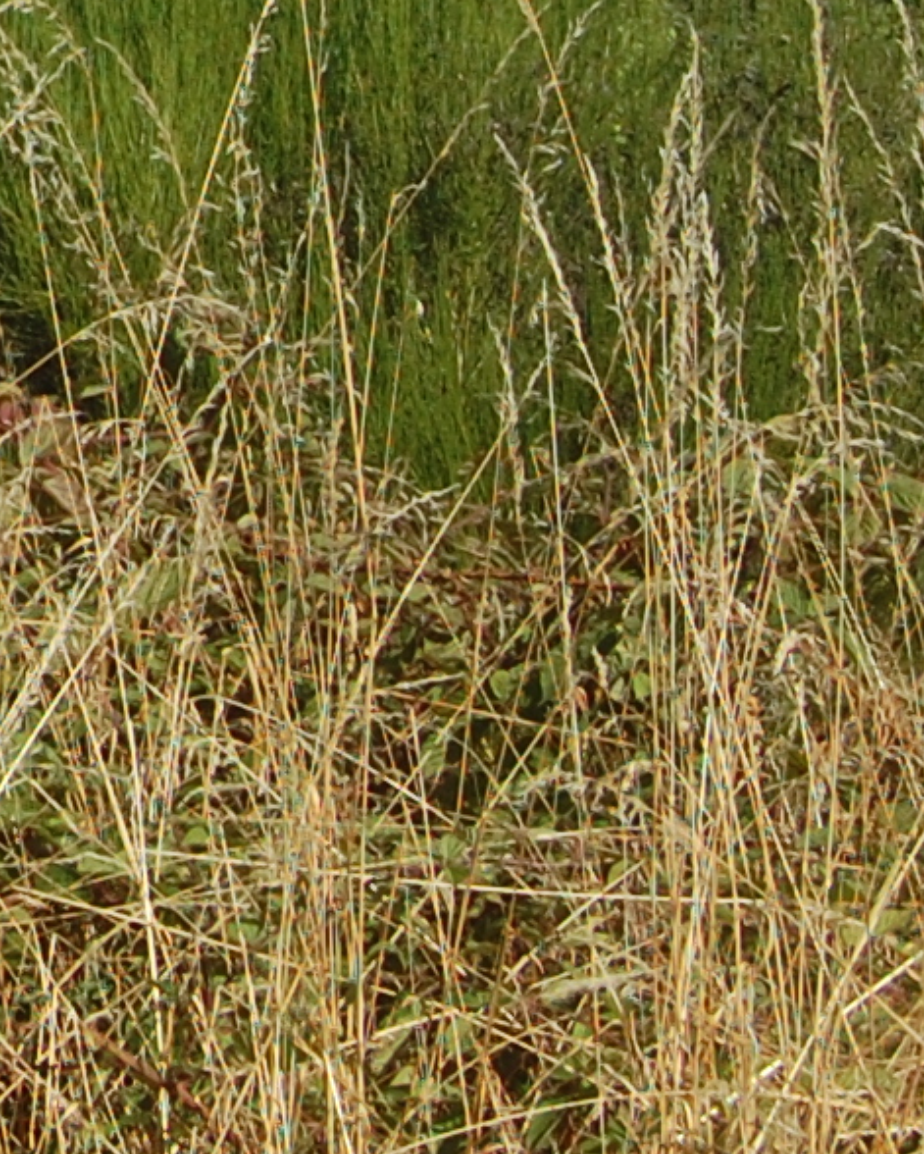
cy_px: -400
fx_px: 6387
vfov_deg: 10.1
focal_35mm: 187
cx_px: -1407
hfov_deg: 7.6
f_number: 9
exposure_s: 1/320
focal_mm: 26
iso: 200
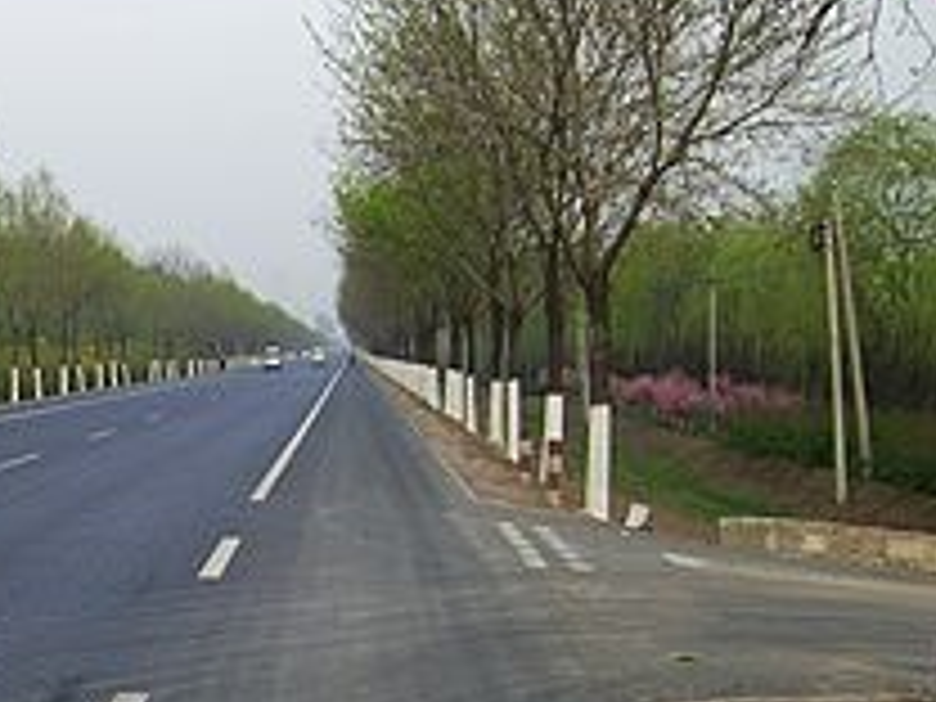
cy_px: 536
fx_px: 1974
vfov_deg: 20.0
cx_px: 189
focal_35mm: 73
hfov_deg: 26.2
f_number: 2.7
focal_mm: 6.2
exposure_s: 1/200
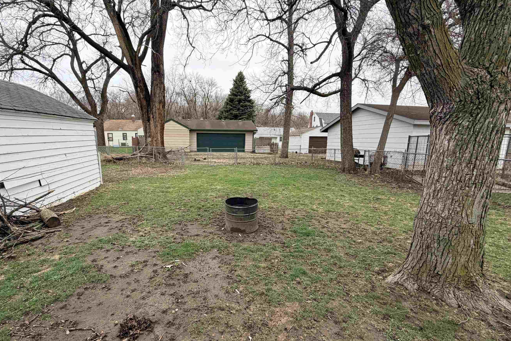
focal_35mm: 17
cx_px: 234
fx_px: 241
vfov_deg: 70.4
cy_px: 177
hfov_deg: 93.1
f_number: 2.2
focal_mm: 2.22
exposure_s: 1/121
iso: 80
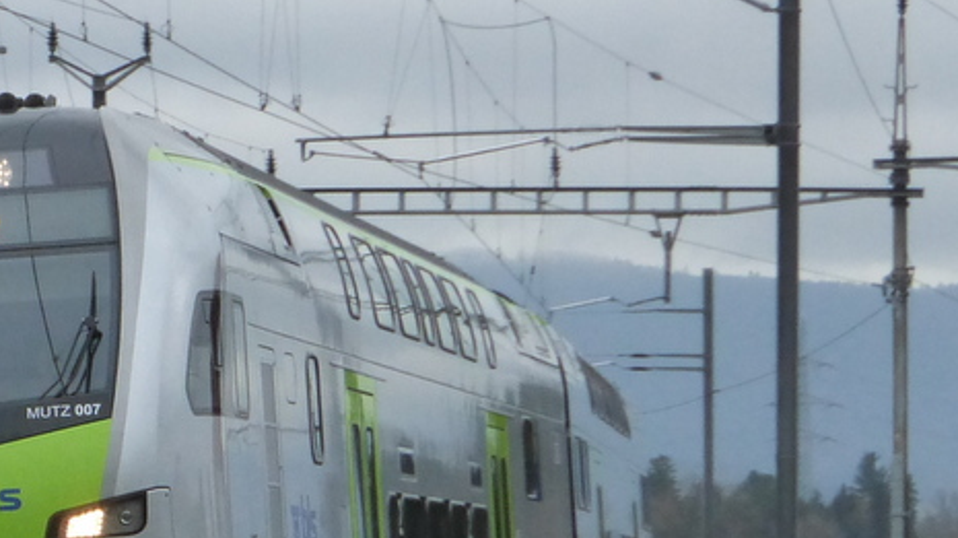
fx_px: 4113
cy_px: 380
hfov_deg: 13.2
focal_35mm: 162
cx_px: 91
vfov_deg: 7.5
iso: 320
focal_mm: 11.7
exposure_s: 1/200
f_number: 4.9
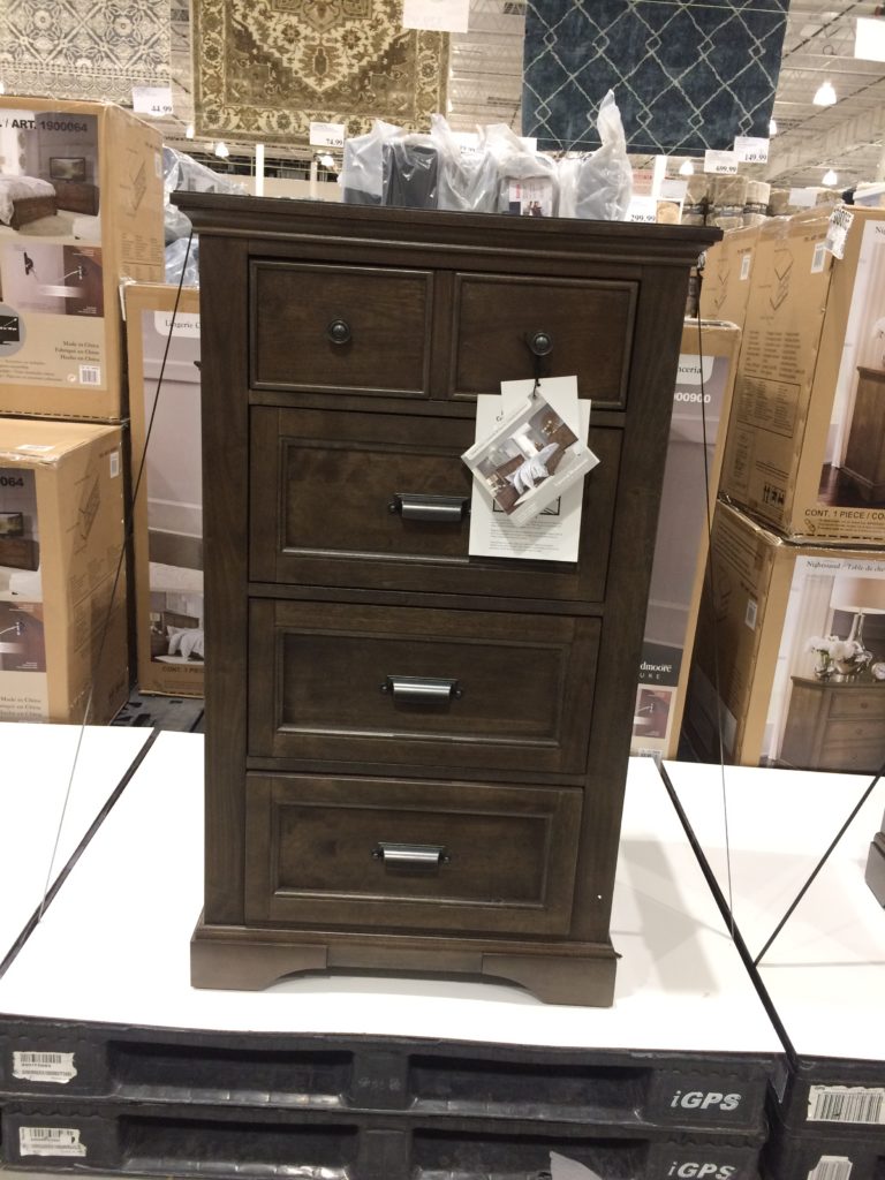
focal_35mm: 29
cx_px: 442
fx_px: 989
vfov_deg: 61.7
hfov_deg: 48.2
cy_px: 590
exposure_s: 1/30
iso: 80
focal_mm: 4.15
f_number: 2.2
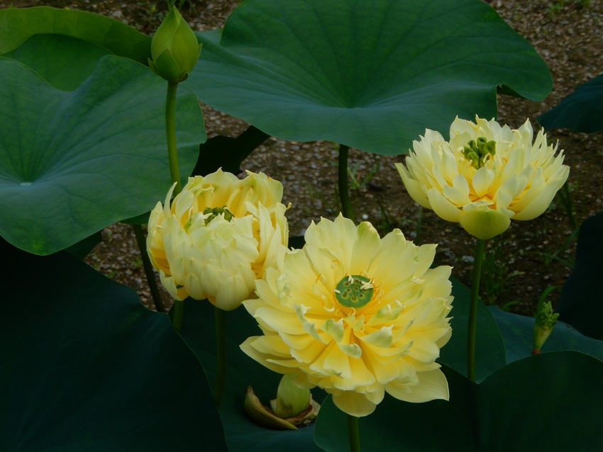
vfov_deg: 12.7
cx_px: 302
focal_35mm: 117
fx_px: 2039
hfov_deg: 16.8
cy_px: 226
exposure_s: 1/800
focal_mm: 21
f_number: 5.5
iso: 125
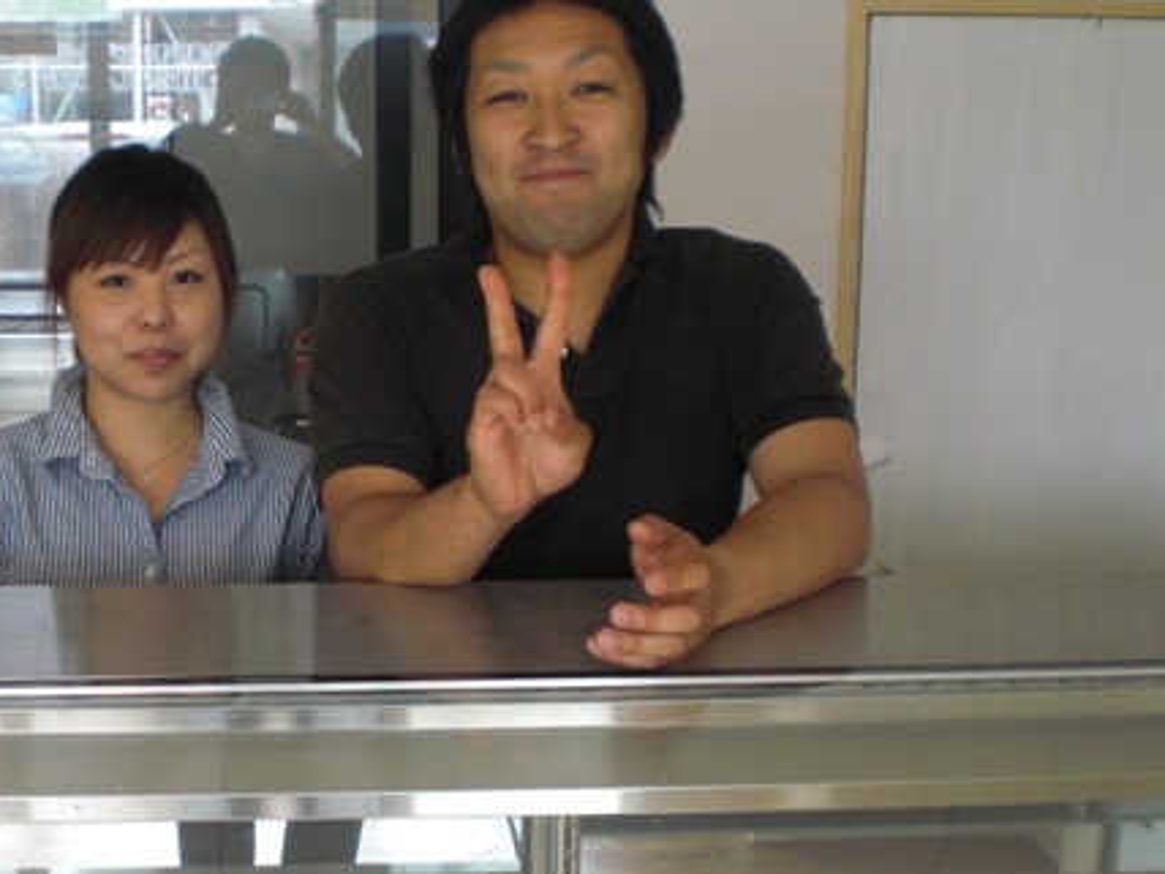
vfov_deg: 25.2
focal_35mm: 58
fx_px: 1952
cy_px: 471
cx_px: 336
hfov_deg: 32.8
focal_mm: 6.3
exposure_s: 1/80
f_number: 3.1
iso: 200
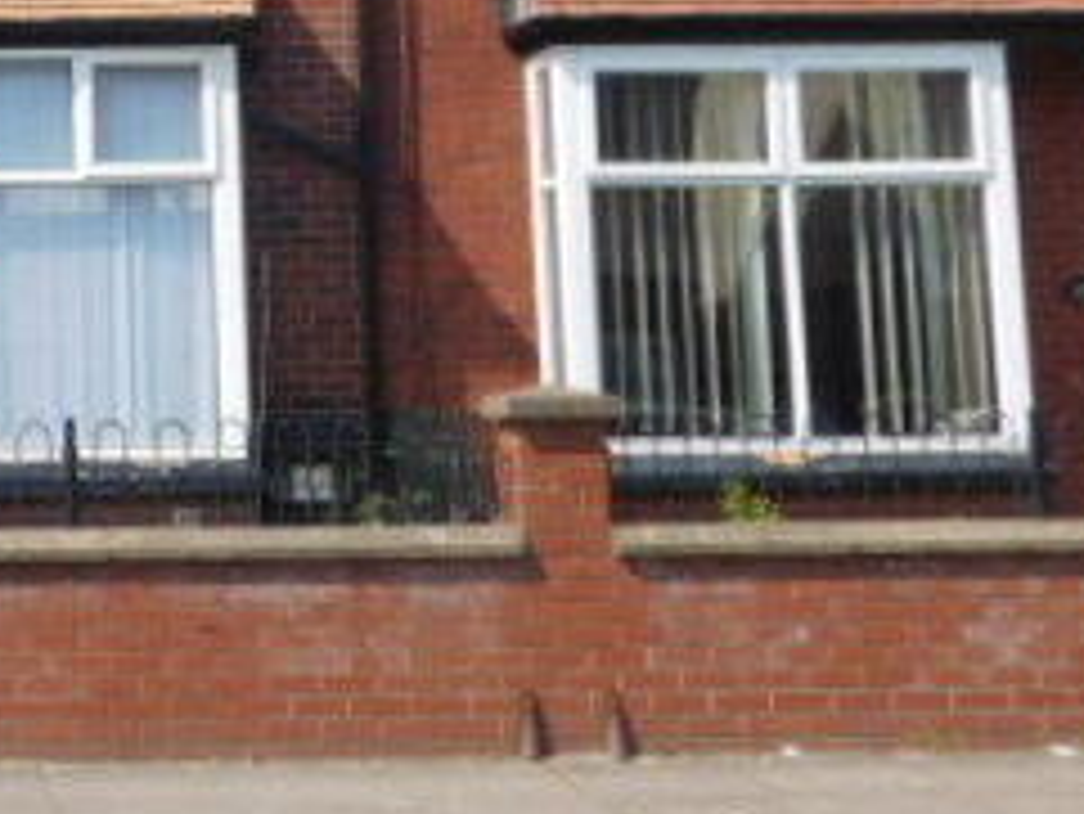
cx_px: -128
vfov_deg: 16.6
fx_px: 2726
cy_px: -25
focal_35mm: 87
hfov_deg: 21.3
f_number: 3.5
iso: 125
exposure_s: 1/1250
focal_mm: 6.3
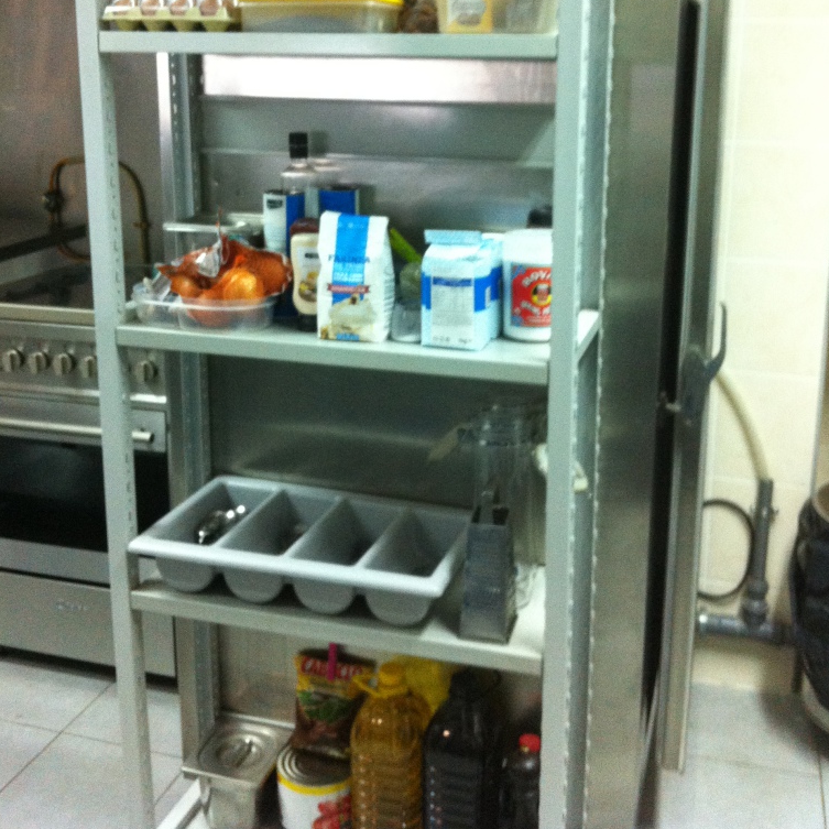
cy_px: 272
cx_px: 416
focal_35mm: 42
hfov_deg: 40.0
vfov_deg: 39.5
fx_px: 1138
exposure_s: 1/15
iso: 320
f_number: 2.8
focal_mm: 3.85
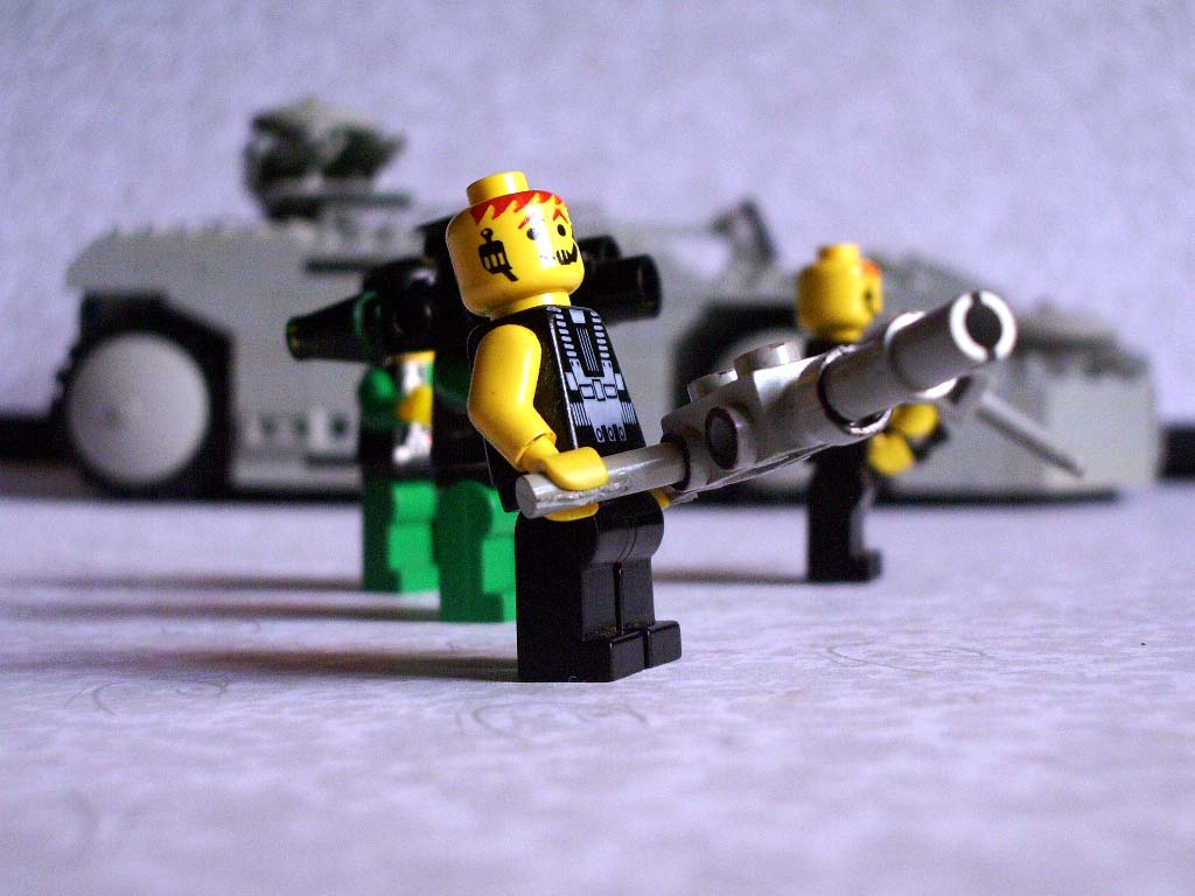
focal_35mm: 62
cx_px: 598
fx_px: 2140
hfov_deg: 31.2
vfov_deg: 23.7
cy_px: 448
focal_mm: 10.2
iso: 400
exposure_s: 1/200
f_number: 3.5
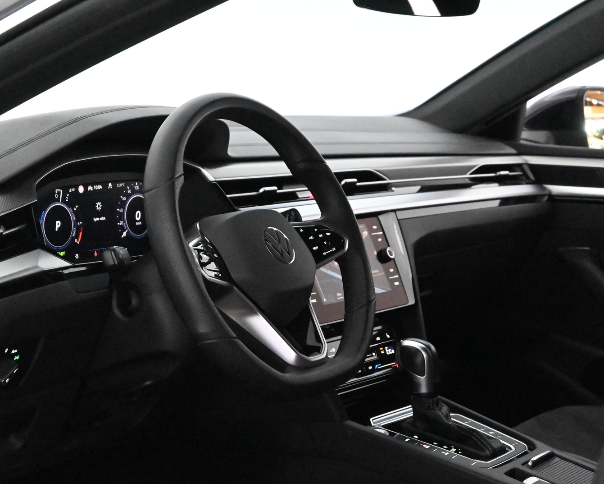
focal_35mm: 85
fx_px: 1520
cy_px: 242
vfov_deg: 18.1
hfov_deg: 22.5
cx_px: 321
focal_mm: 50
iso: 20000
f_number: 6.3
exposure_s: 1/80
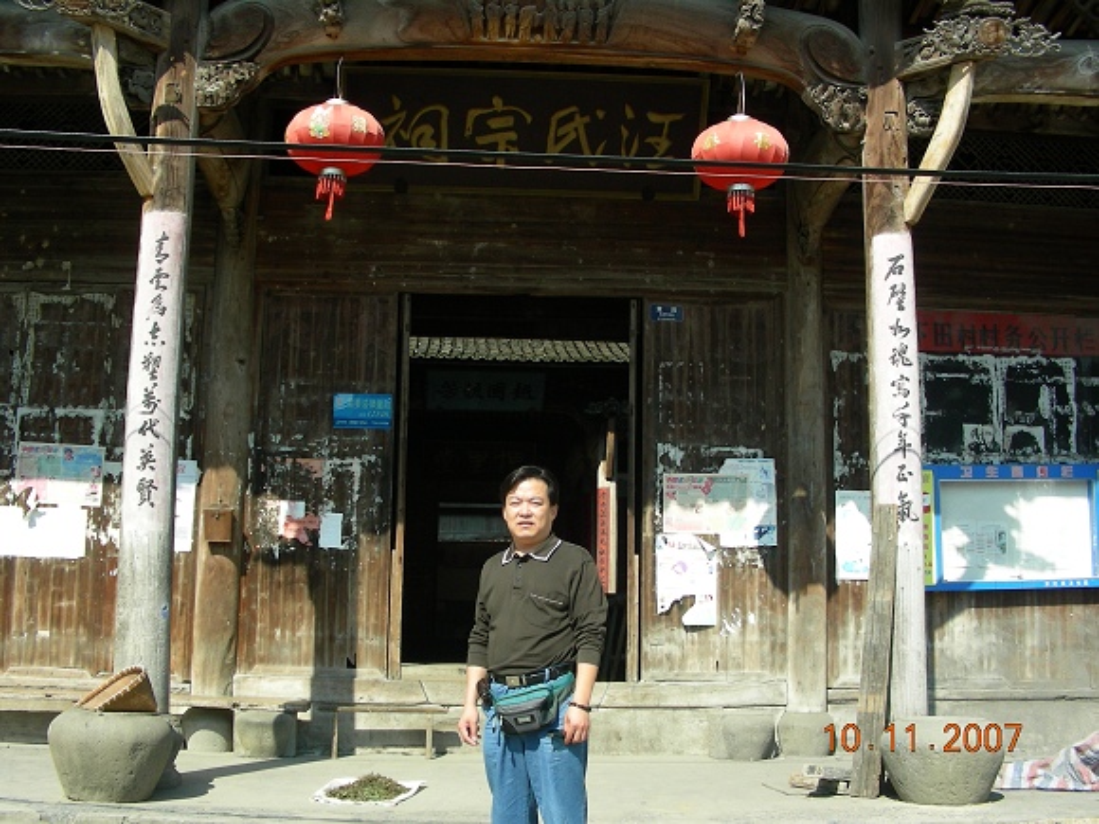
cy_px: 412
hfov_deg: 49.0
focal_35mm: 38
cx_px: 550
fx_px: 1206
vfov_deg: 37.7
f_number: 4
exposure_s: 1/432
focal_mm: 6.3
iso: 50
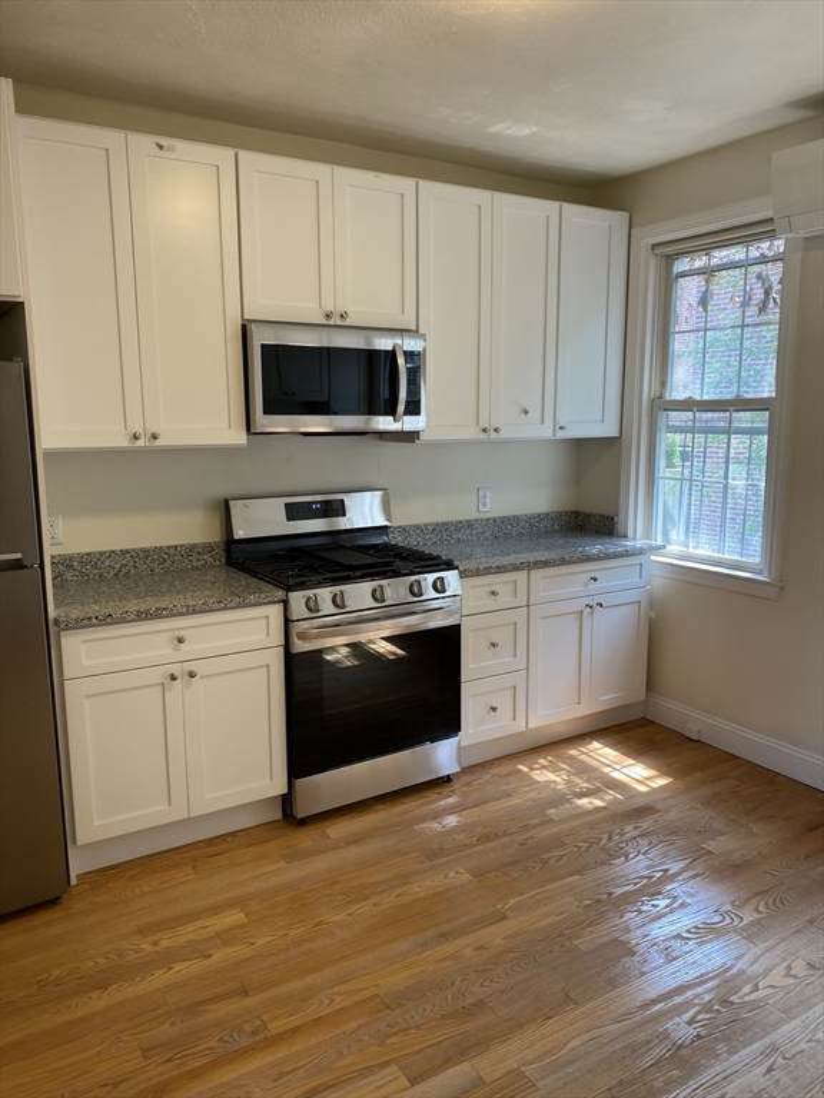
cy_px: 549
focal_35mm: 26
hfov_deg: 53.1
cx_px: 412
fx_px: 825
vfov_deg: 67.3
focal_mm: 4.25
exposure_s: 1/60
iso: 64
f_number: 1.8
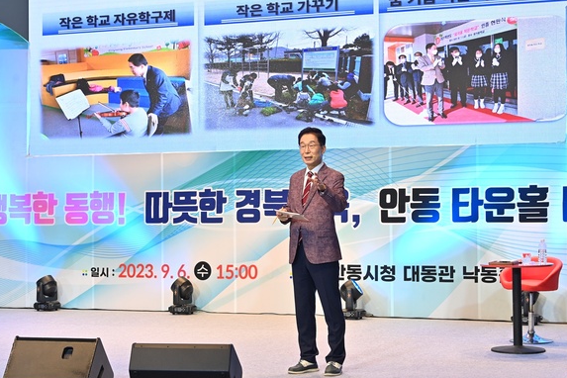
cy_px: 185
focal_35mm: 78
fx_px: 1228
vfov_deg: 17.5
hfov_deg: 26.0
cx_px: 262
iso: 1250
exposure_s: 1/200
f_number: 5
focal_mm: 70
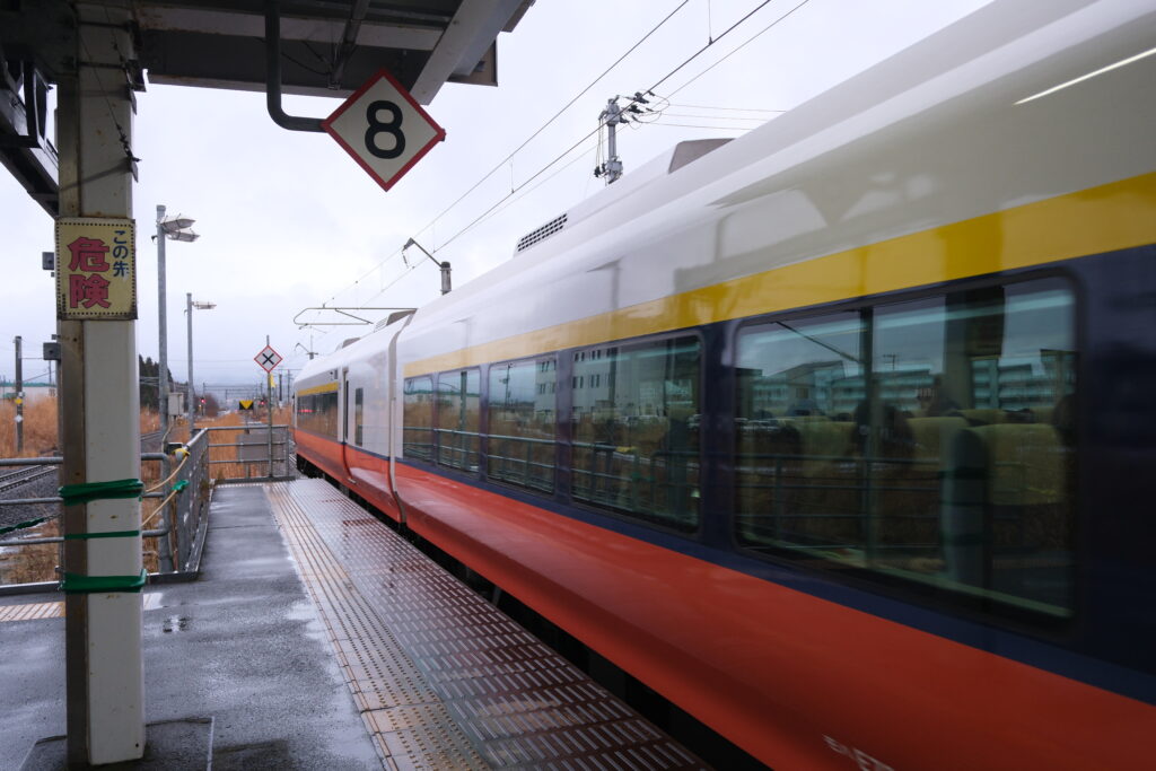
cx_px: 578
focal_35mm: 29
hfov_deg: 63.7
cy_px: 386
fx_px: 931
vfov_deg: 45.0
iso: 640
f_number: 3.1
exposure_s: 1/200
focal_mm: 19
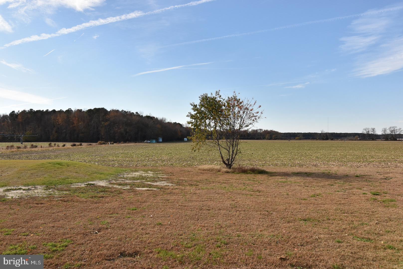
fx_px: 336
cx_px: 202
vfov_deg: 43.7
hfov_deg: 61.9
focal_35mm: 30
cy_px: 134
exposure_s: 1/800
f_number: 14
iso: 800
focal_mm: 20
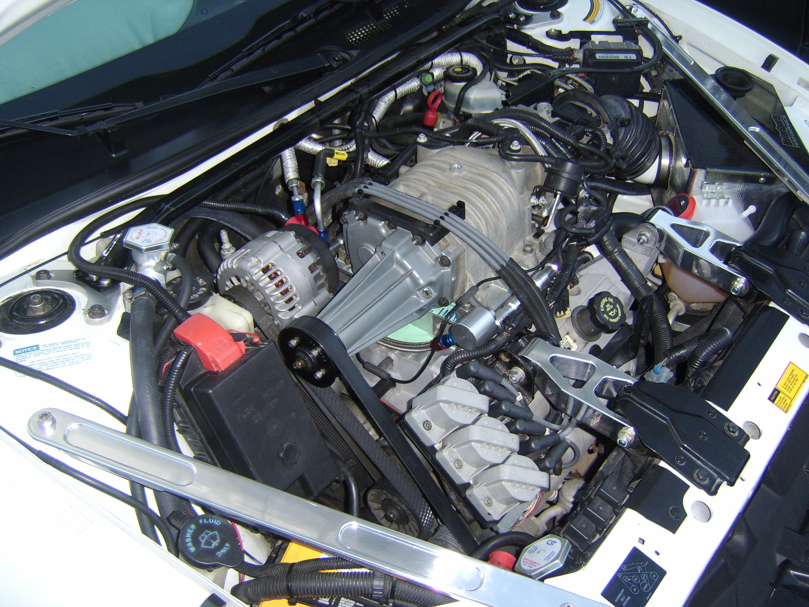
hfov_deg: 58.4
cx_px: 404
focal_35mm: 31
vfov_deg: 45.4
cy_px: 304
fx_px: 724
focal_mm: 8.13
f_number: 2.7
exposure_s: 1/30
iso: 141
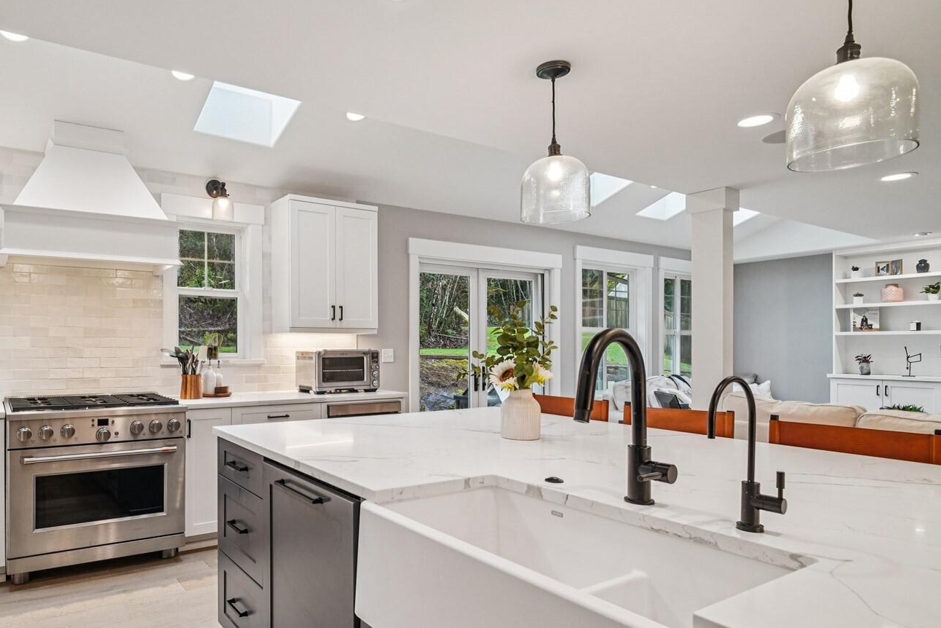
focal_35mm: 21
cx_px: 328
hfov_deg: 79.0
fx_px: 549
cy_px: 370
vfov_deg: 59.1
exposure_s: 1/50
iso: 1600
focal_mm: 16
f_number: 8
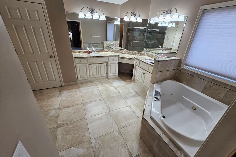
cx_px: 121
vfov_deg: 81.0
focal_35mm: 14
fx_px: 92
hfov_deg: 104.2
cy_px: 85
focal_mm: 2.2
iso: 125
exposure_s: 1/60
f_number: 2.2
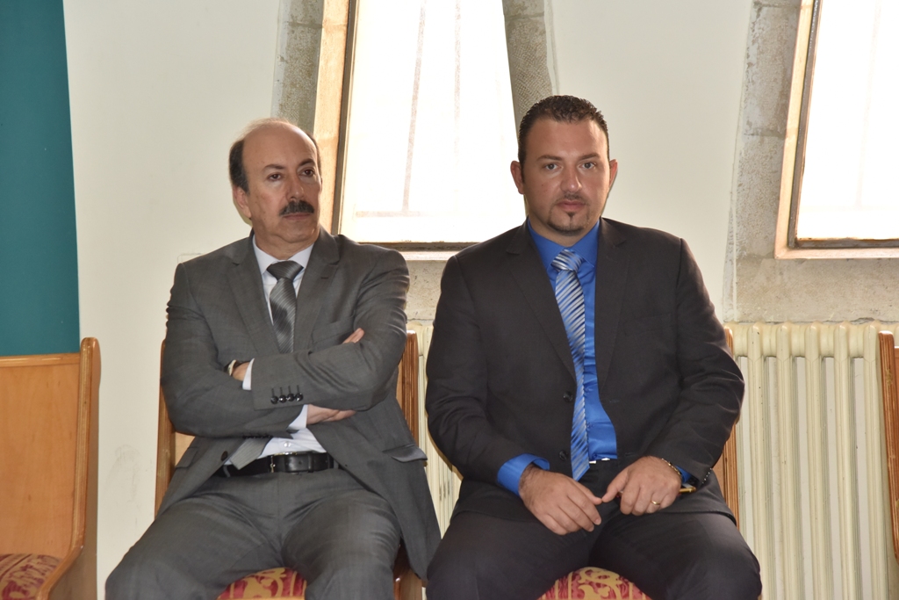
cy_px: 300
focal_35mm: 112
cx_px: 450
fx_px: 2797
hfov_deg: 18.3
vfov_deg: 12.2
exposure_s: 1/250
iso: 2000
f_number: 6.3
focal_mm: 112
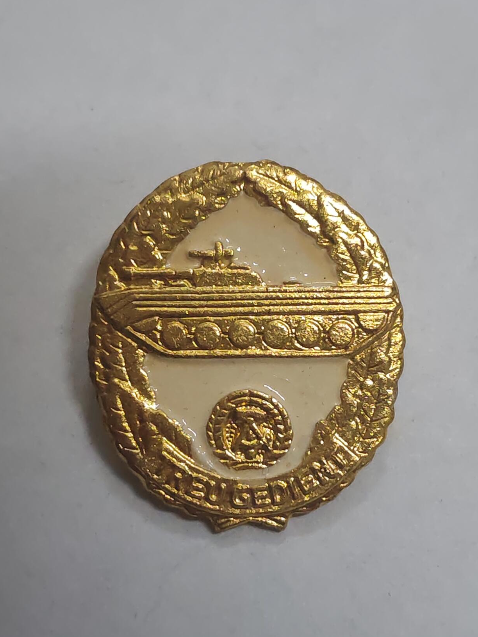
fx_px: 1381
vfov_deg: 26.0
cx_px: 244
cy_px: 349
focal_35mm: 75
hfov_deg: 19.6
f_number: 1.95
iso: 800
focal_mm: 5.52
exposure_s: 1/50
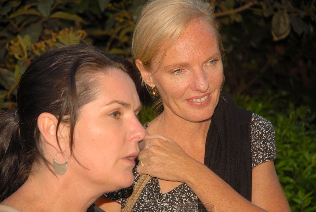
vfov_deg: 13.1
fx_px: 923
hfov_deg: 19.4
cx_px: 158
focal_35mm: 105
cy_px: 106
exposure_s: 1/60
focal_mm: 70
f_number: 5
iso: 110
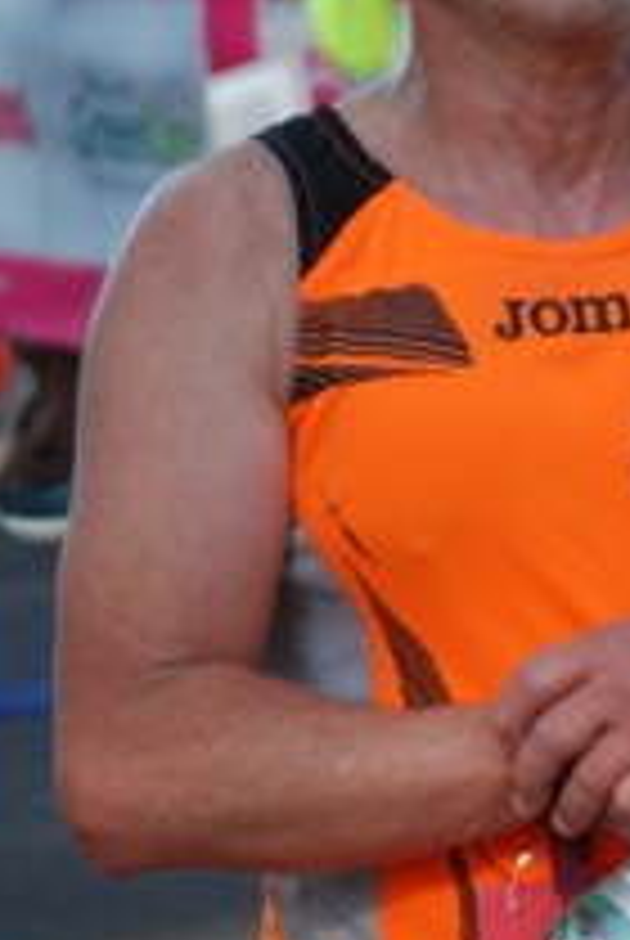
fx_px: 9587
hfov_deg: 3.8
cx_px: 542
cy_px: 589
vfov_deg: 5.6
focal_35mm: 366
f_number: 5.6
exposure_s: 1/320
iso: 1000
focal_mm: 85
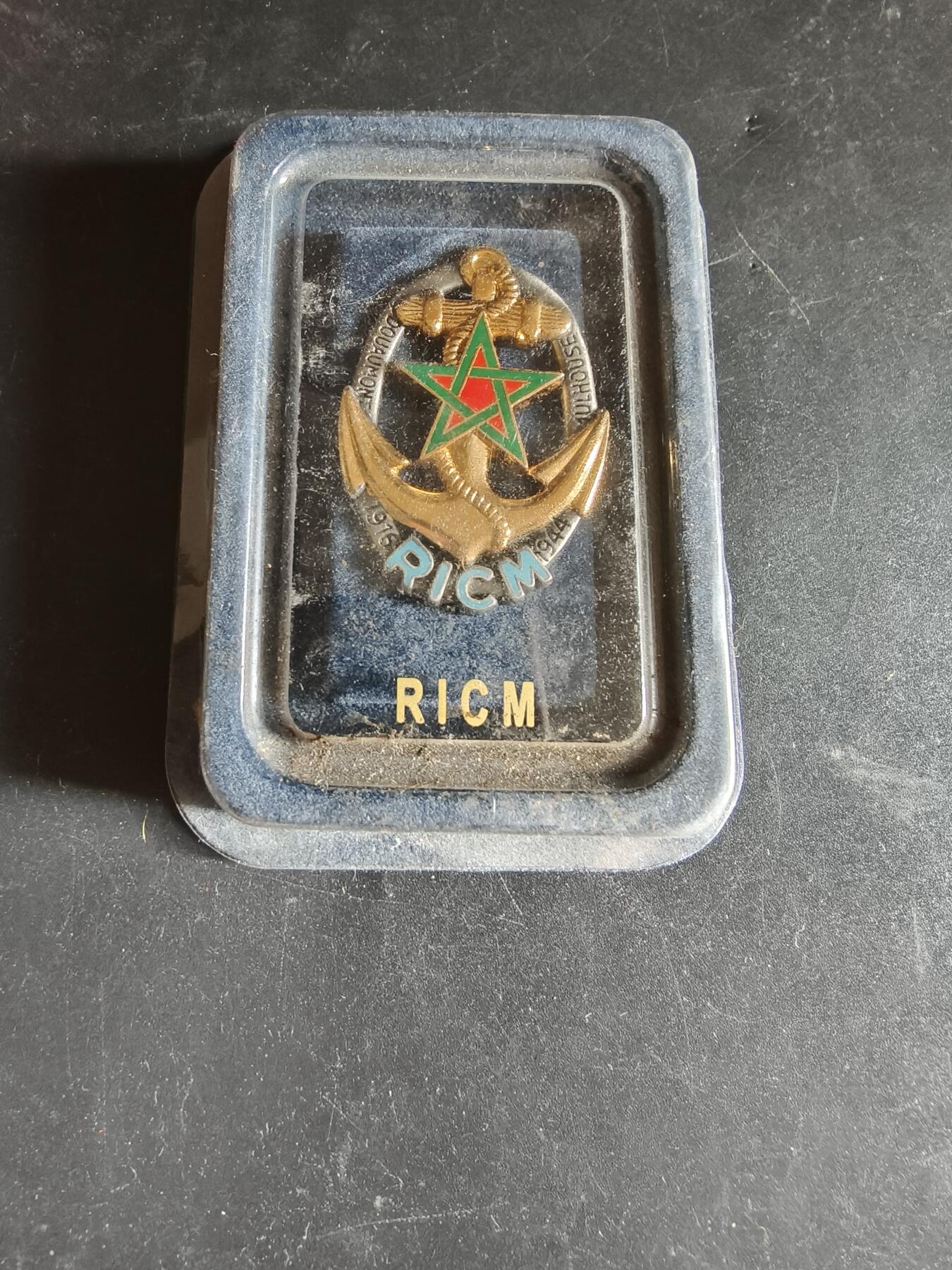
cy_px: 635
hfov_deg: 58.9
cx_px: 476
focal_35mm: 23
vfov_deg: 73.9
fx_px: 843
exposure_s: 1/22.7
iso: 2000
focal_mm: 2.32
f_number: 2
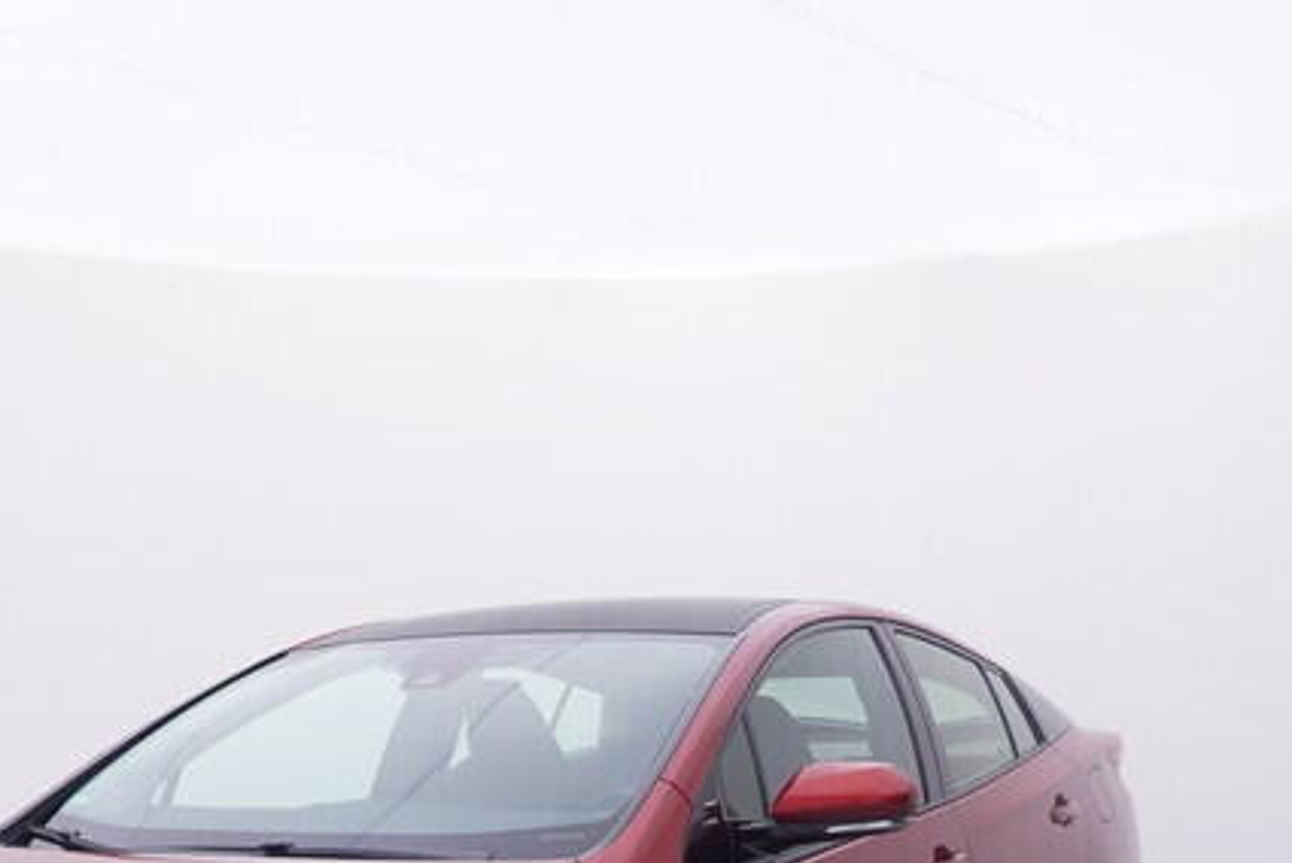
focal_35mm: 54
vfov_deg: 23.5
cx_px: 605
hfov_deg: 36.7
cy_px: 939
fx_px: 1947
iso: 200
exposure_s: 1/80
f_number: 5
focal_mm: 15
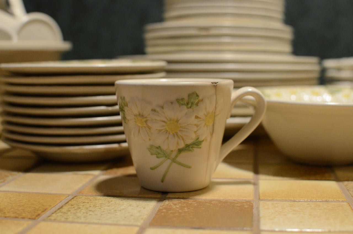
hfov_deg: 37.9
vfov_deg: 25.6
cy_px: 117
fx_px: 514
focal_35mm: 52
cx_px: 176
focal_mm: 35
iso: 2500
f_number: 3.5
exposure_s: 1/125
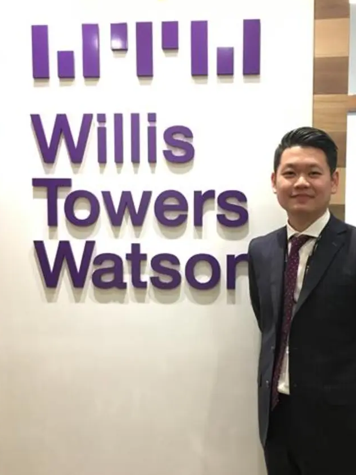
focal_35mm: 36
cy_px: 259
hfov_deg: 39.5
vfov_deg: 51.3
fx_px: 494
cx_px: 206
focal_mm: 4.15
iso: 125
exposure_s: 1/33
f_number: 2.2
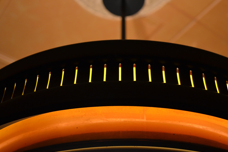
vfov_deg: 24.2
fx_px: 355
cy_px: 85
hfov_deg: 35.6
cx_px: 112
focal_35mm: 56
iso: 400
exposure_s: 1/30
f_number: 4.5
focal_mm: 30
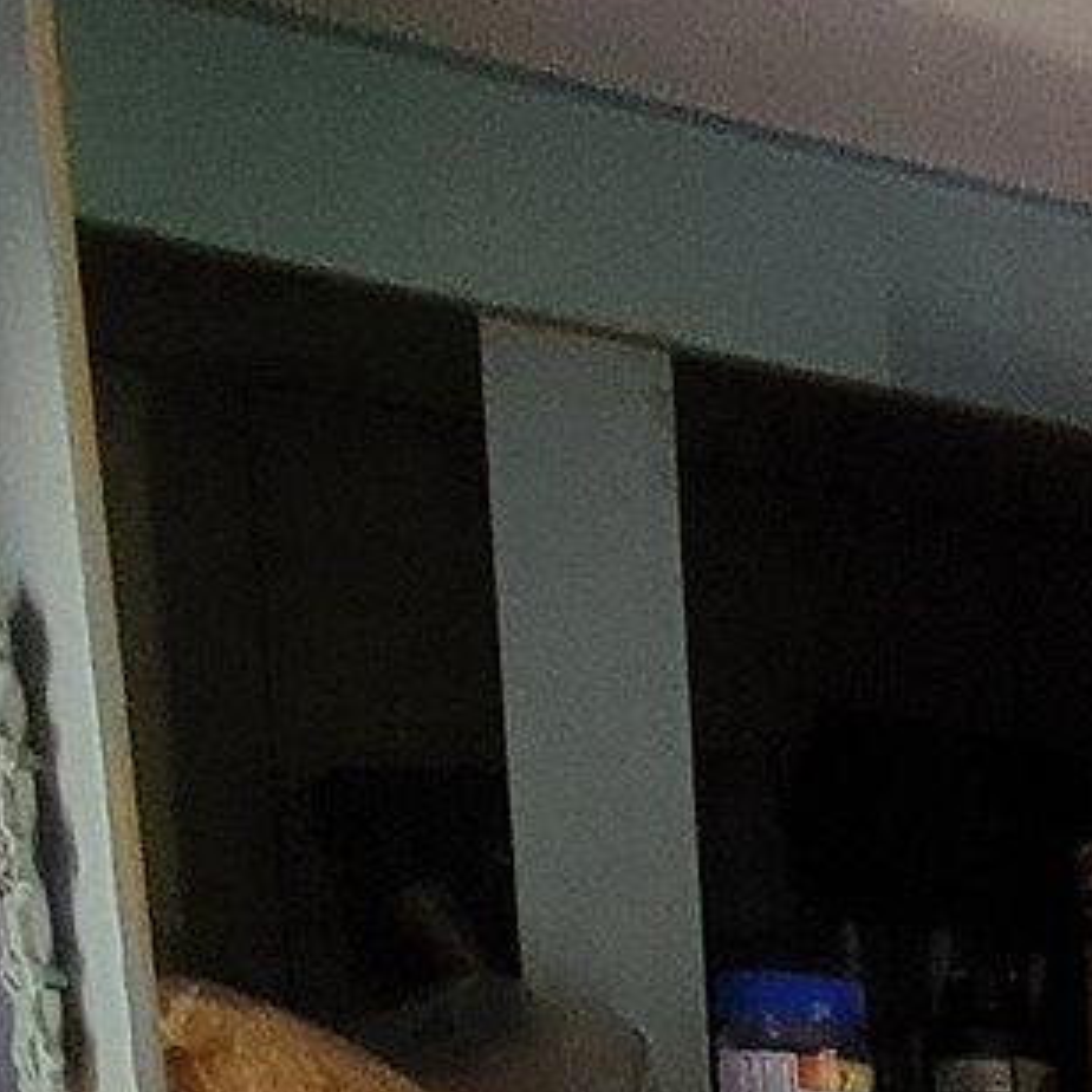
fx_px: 3069
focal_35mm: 86
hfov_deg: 15.1
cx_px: 2351
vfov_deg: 15.3
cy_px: 2315
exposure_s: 1/30
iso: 400
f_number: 2.2
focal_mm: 2.2
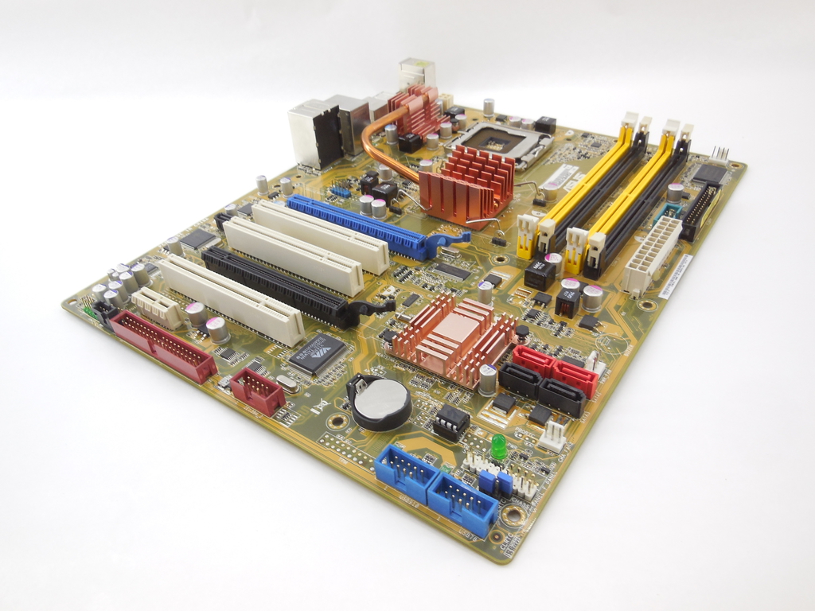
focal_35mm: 25
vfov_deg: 54.9
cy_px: 306
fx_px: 589
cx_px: 408
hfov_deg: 69.4
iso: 125
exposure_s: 1/30
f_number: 3.1
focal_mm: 4.5
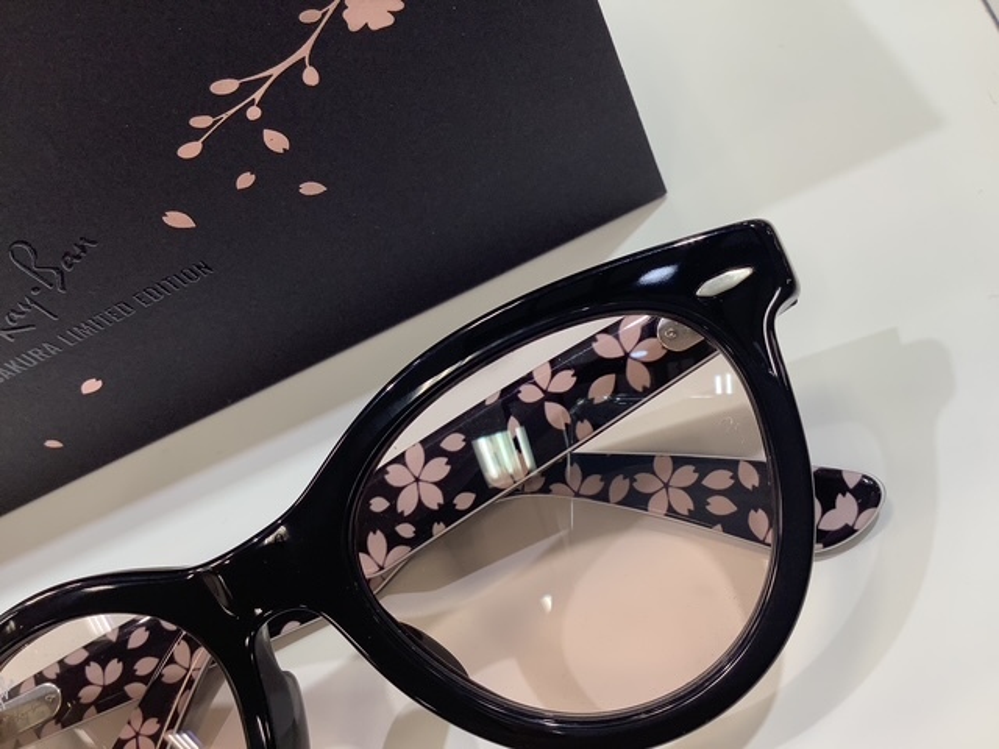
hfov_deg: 58.4
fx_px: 895
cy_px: 374
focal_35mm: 31
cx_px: 500
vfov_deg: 45.4
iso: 32
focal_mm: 3.3
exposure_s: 1/100
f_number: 2.4
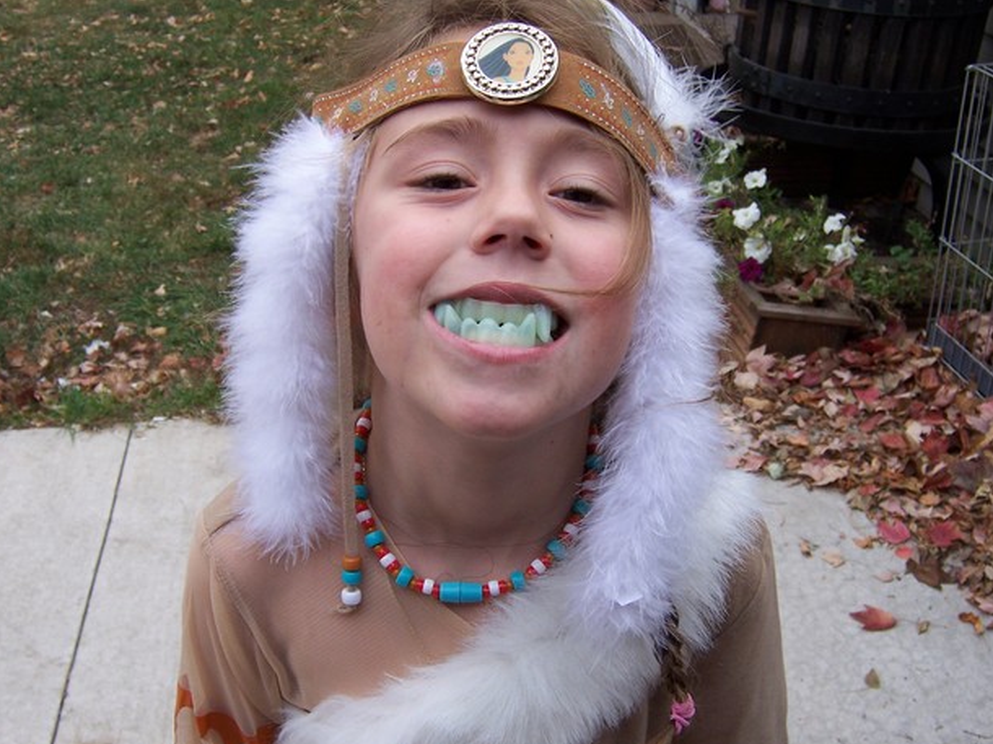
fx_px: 1204
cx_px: 475
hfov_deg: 44.8
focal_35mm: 42
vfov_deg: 34.3
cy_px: 378
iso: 80
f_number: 4
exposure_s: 1/350
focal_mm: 6.7
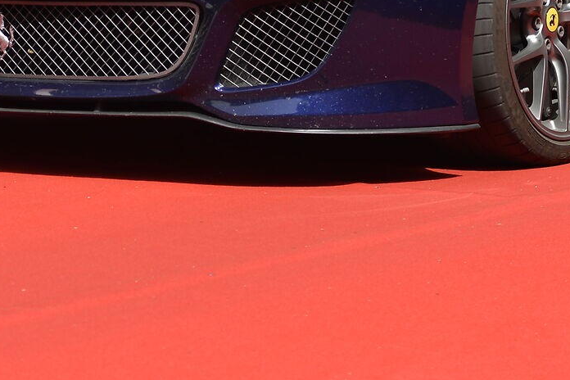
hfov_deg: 7.5
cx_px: 265
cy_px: -168
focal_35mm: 276
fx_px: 4370
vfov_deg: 4.9
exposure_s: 1/800
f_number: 4.5
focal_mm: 80
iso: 100
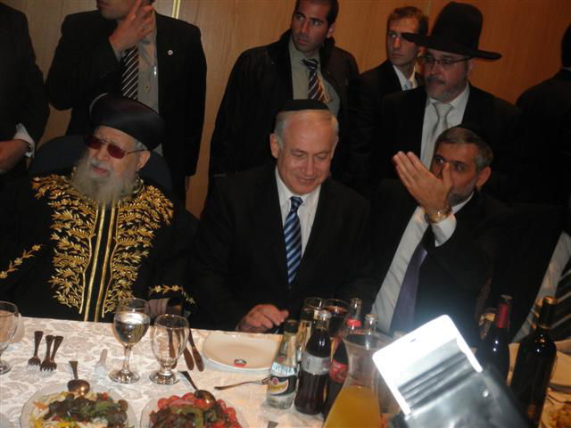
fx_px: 726
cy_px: 214
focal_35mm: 44
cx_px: 286
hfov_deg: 42.9
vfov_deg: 32.9
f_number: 3.4
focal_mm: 7.9
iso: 200
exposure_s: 1/80
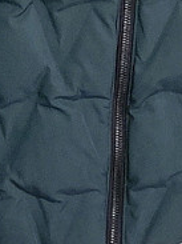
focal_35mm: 142
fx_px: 997
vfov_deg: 12.2
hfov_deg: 10.4
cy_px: -253
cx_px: 110
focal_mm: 4.25
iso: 250
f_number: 1.8
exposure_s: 1/60
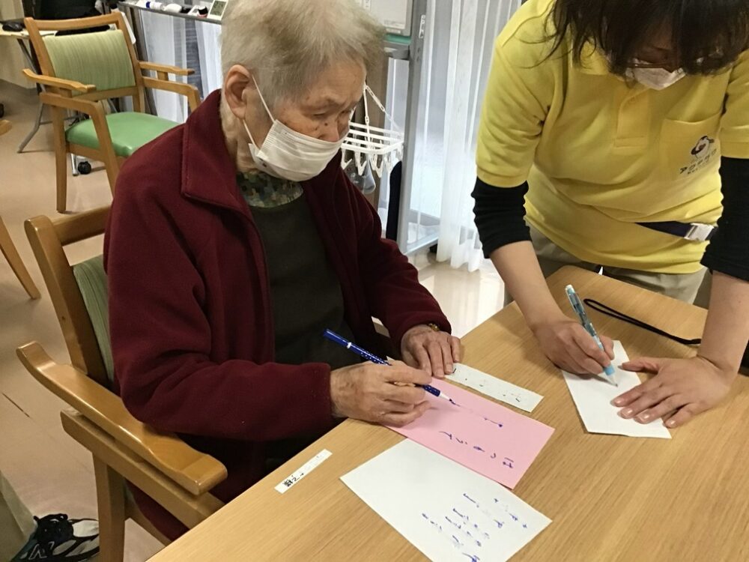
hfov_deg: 58.4
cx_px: 374
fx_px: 671
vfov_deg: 45.4
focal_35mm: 31
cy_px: 281
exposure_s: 1/30
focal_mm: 3.3
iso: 125
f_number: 2.4
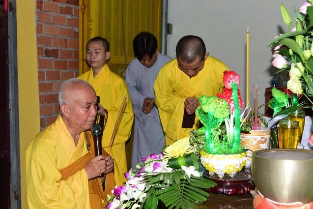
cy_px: 104
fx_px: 426
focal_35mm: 49
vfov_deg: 27.5
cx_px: 158
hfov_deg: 40.3
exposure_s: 1/80
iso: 640
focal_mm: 48
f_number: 5
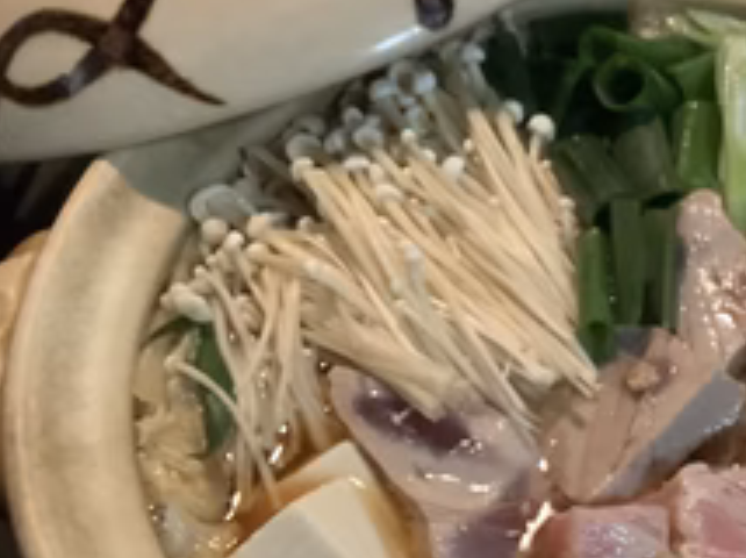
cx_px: 683
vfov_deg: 25.0
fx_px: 1249
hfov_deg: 31.6
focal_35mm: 58
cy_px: 377
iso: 640
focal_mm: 3.3
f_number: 2.4
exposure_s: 1/30
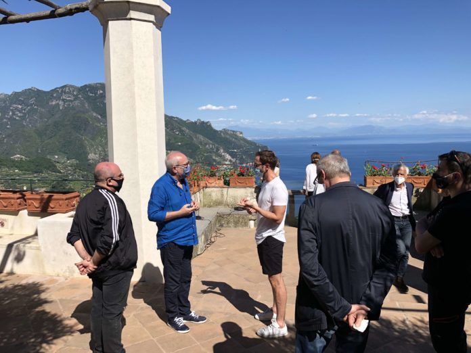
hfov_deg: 63.4
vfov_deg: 49.7
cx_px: 236
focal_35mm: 28
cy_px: 176
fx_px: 381
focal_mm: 4
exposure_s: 1/3003
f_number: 1.8
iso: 25
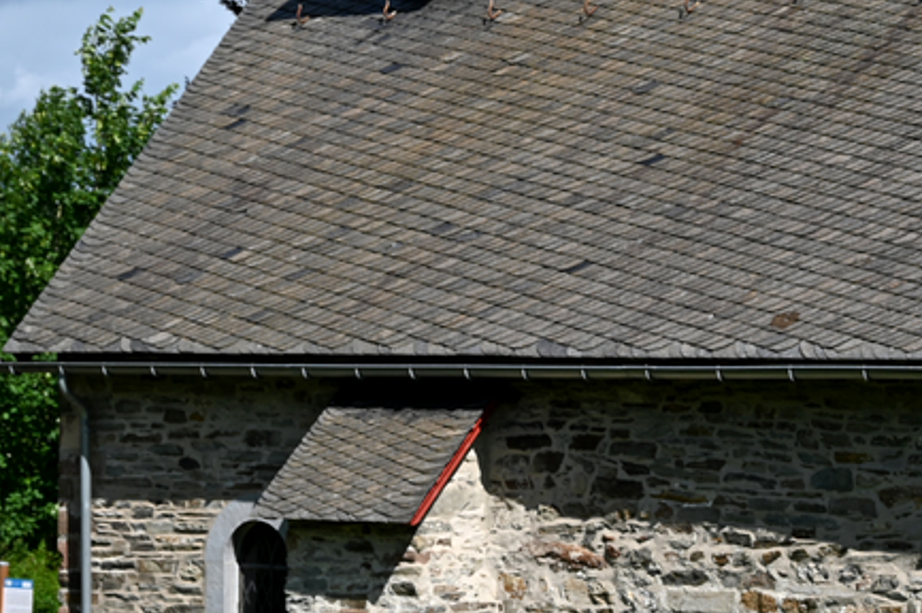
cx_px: 805
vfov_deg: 9.1
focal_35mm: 150
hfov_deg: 13.6
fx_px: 3839
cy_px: 287
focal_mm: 54
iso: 100
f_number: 9
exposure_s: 1/320
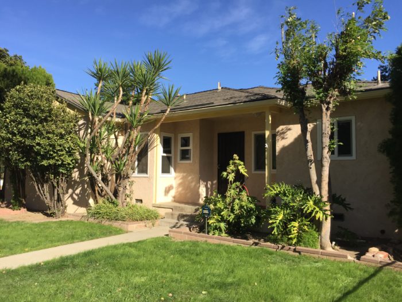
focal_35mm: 29
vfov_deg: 48.2
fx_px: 337
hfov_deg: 61.7
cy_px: 151
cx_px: 201
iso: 32
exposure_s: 1/1582
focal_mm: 4.15
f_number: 2.2
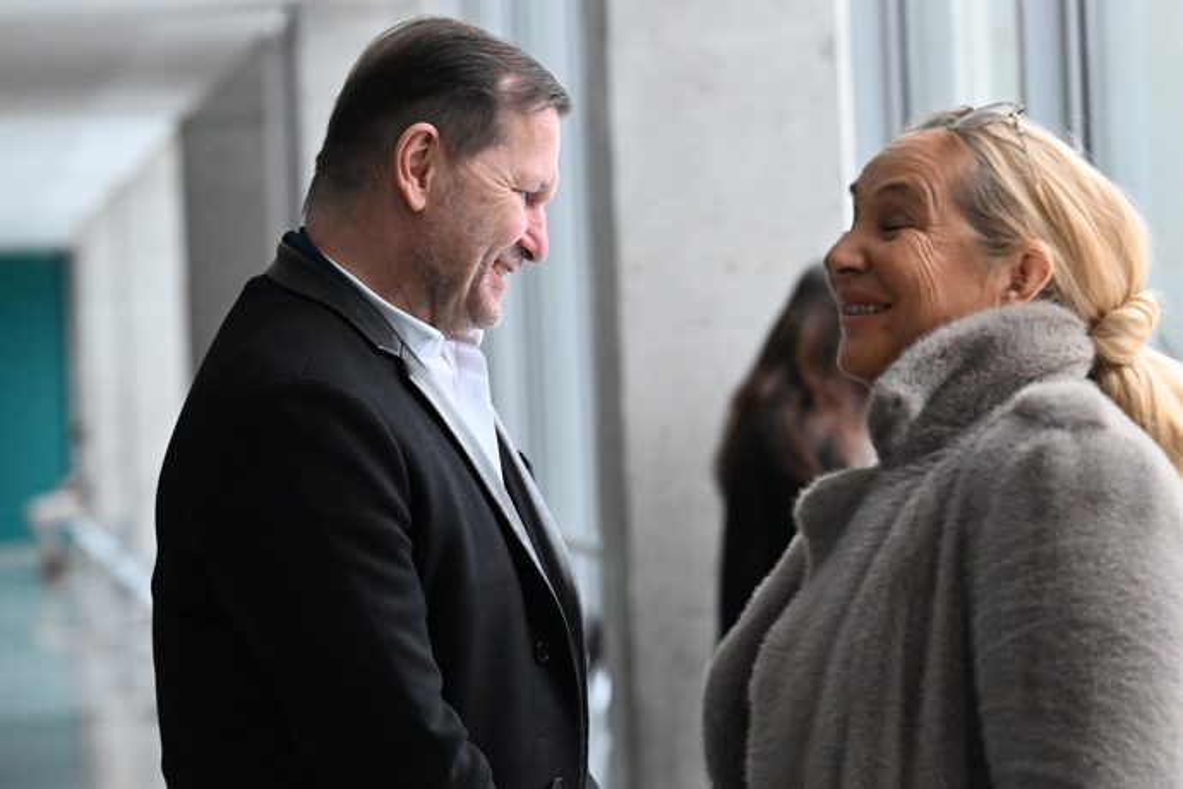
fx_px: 5422
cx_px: 592
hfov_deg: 12.5
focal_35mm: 165
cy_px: 394
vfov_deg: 8.3
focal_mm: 110
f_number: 4
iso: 6400
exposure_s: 1/1000
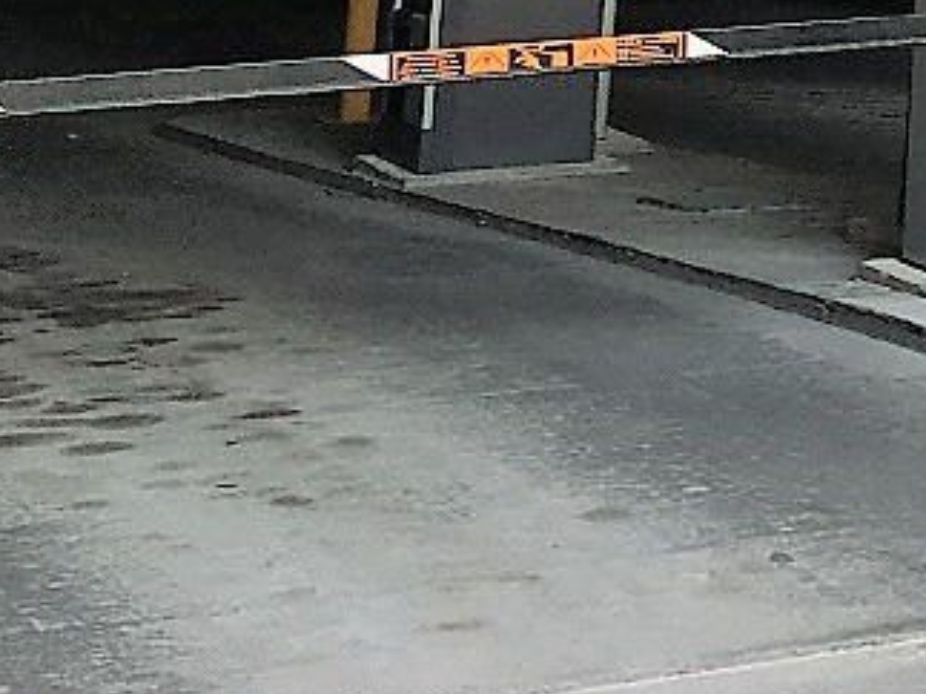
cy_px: -370
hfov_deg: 19.5
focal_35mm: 92
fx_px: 2460
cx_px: 1233
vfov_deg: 14.8
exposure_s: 1/120
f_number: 2.2
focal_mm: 4.15
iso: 32
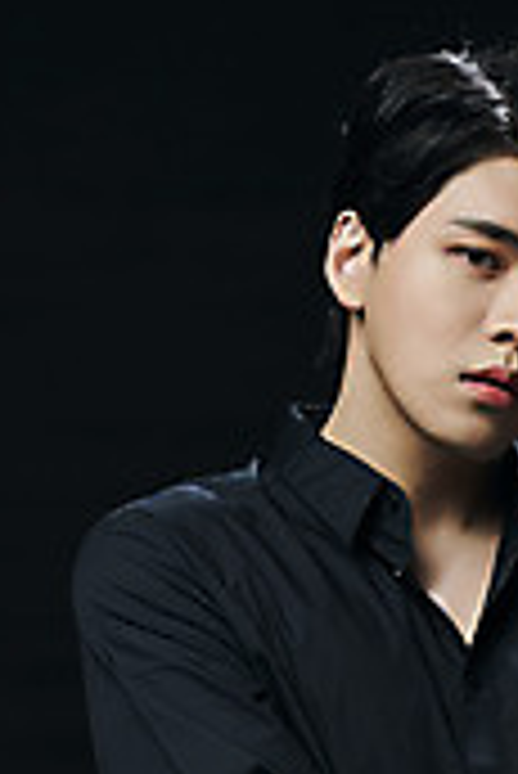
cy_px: 572
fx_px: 6117
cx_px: 394
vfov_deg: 7.2
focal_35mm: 284
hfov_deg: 4.8
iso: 64
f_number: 4
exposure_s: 1/125
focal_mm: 122
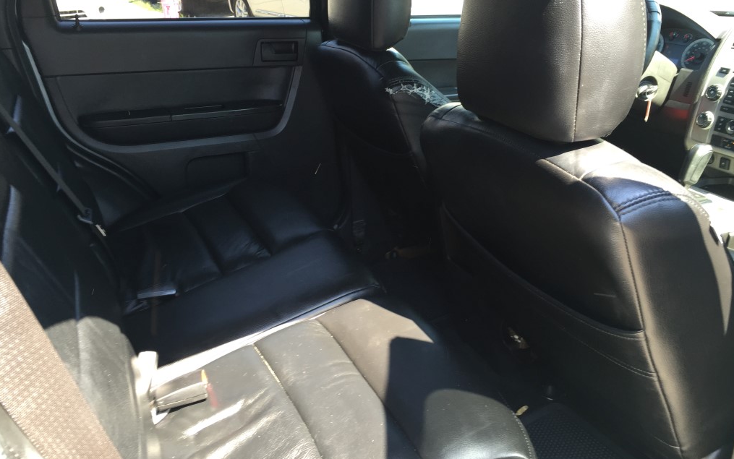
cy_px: 202
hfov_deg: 61.2
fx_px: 620
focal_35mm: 31
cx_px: 368
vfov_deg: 40.6
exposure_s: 1/60
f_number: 2.2
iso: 40
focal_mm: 4.15
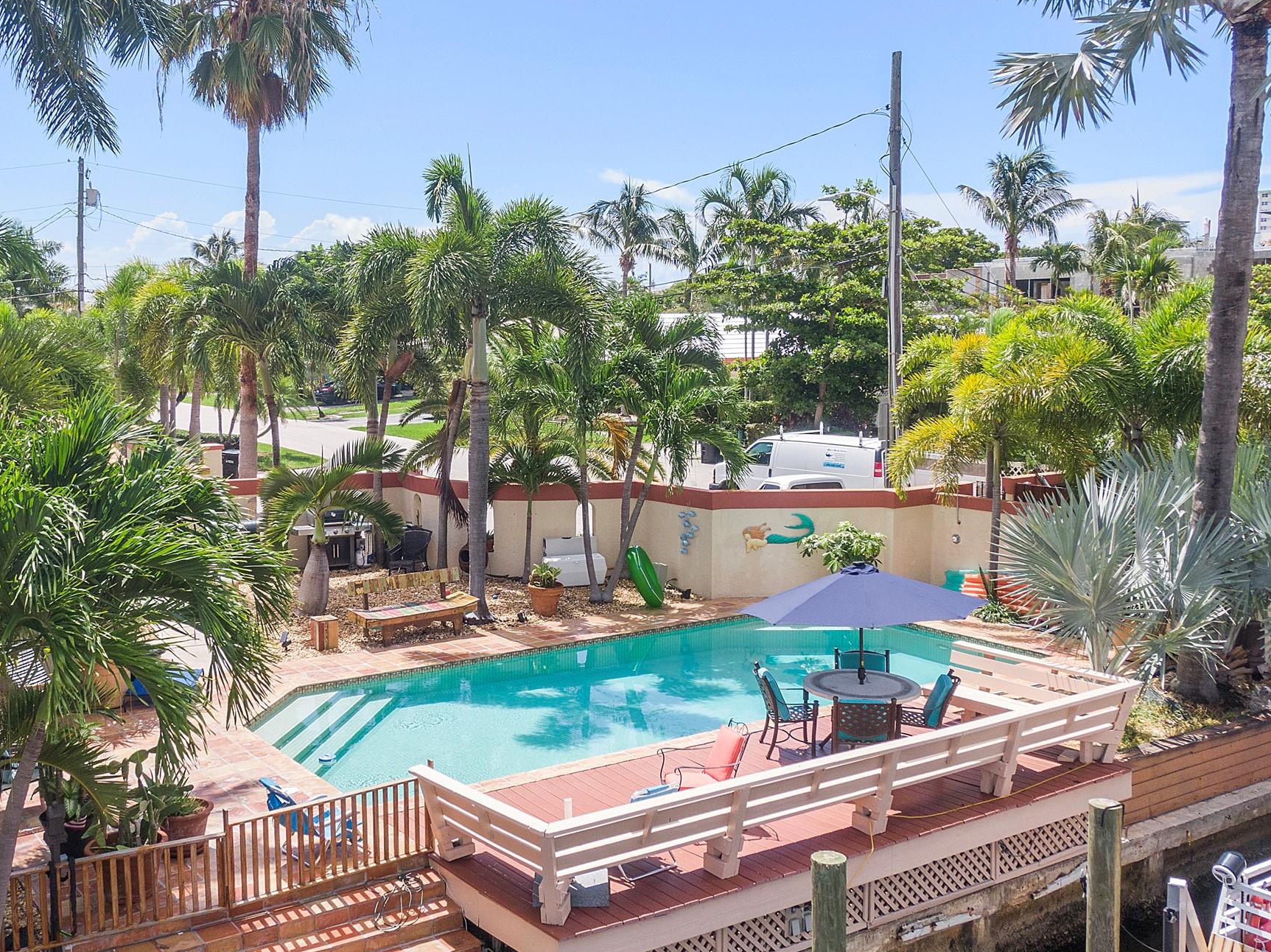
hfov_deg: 48.8
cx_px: 525
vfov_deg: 37.7
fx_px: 1395
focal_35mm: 38
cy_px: 462
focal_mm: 5.45
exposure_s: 1/800
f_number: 3.1
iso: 100
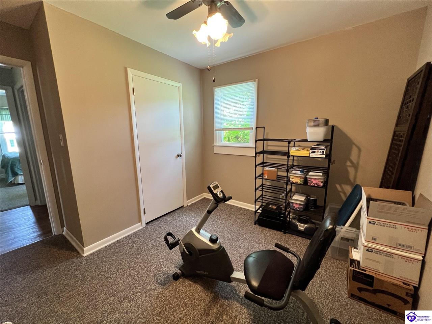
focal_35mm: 13
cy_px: 162
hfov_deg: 106.2
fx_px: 162
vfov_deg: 89.9
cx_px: 216
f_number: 1.8
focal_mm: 1.57
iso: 250
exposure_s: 1/60
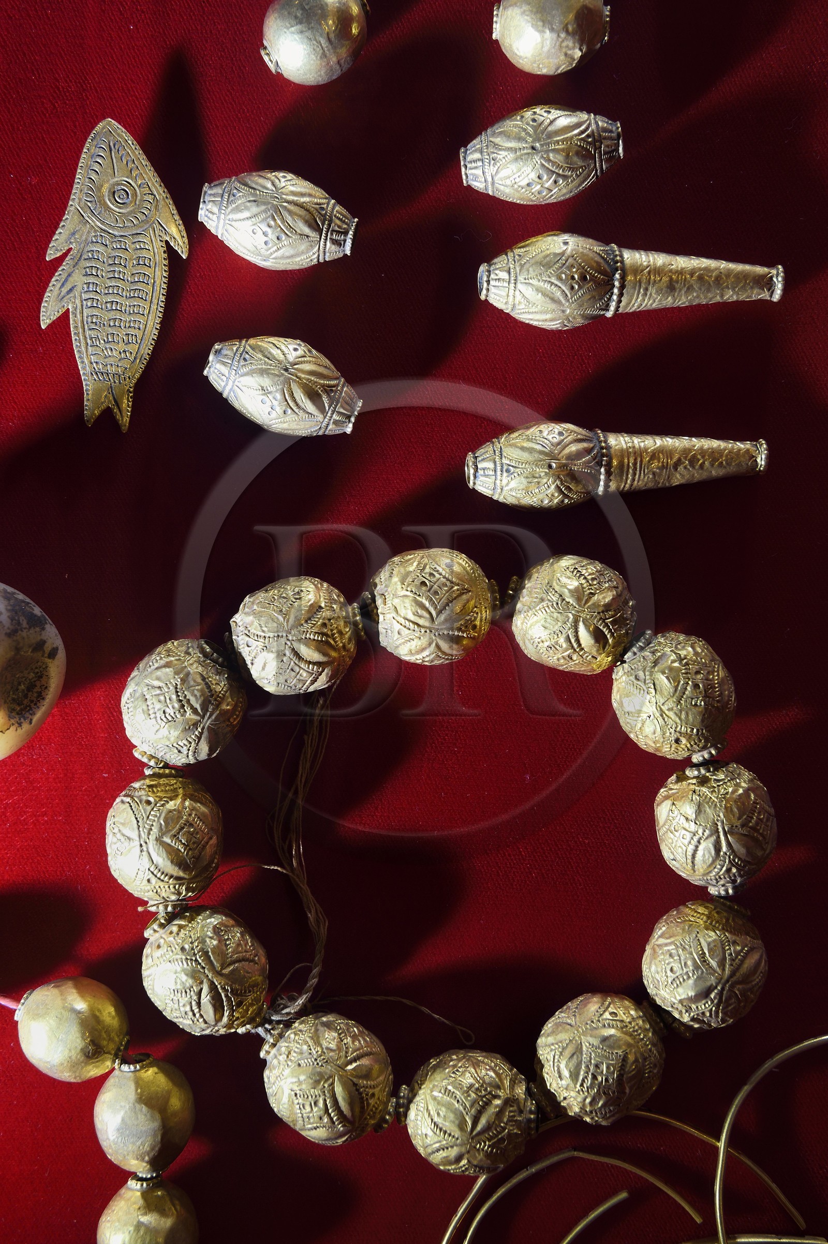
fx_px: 1658
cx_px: 414
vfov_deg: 41.1
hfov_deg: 28.0
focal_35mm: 48
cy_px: 622
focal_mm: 48
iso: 200
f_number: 11
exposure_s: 1/2.5
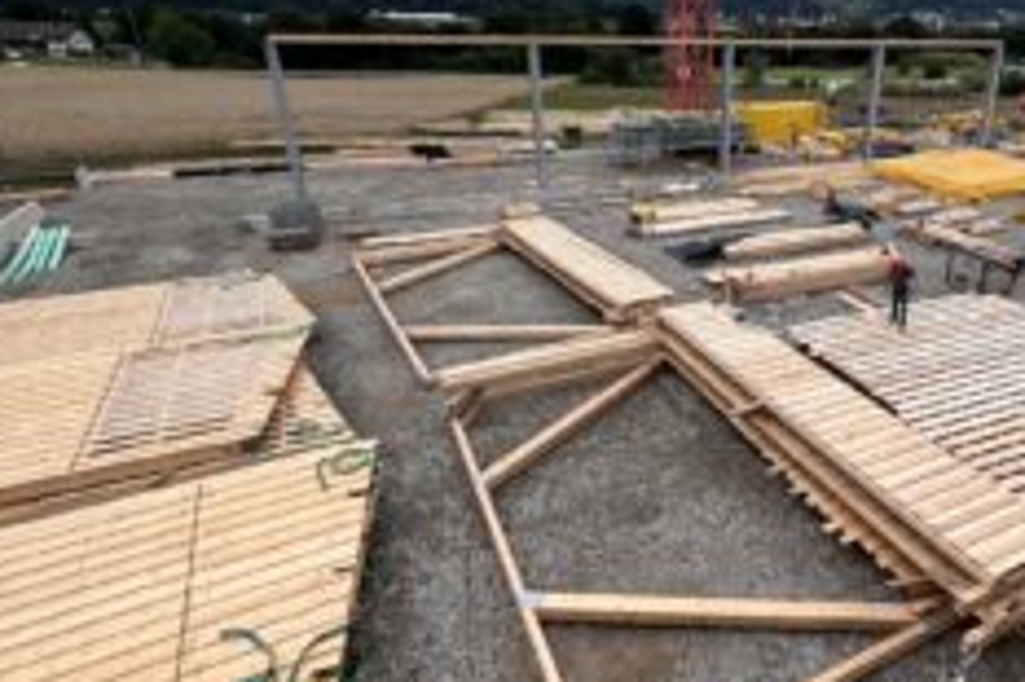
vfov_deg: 57.1
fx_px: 626
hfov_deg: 75.7
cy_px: 317
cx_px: 697
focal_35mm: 22
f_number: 1.8
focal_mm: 1.57
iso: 32
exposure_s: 1/608
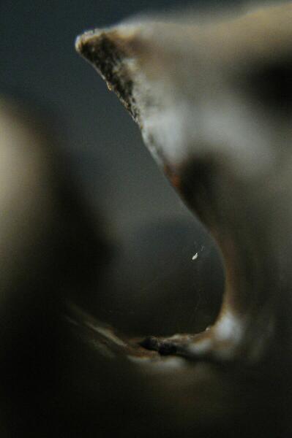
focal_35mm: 82
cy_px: 219
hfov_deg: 16.5
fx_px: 1005
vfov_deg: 24.6
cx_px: 146
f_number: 3.5
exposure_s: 1/200
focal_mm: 55
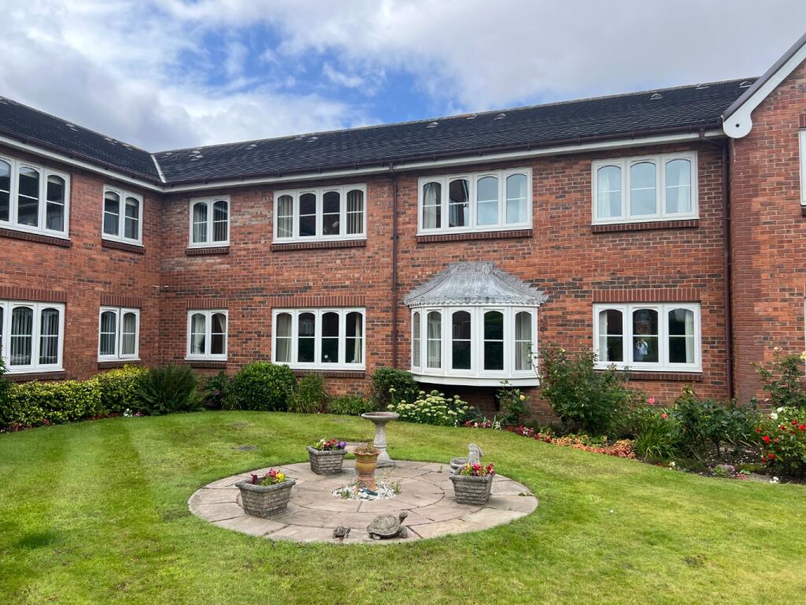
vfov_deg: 53.1
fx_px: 605
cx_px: 403
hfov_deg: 67.3
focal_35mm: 26
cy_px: 302
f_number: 1.5
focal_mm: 5.7
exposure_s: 1/1209
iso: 50
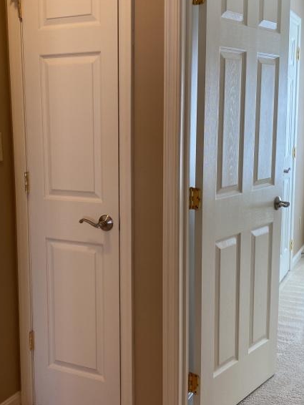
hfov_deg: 30.7
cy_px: 213
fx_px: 550
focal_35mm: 47
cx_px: 107
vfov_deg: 40.4
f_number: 1.8
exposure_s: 1/120
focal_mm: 4.25
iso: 80
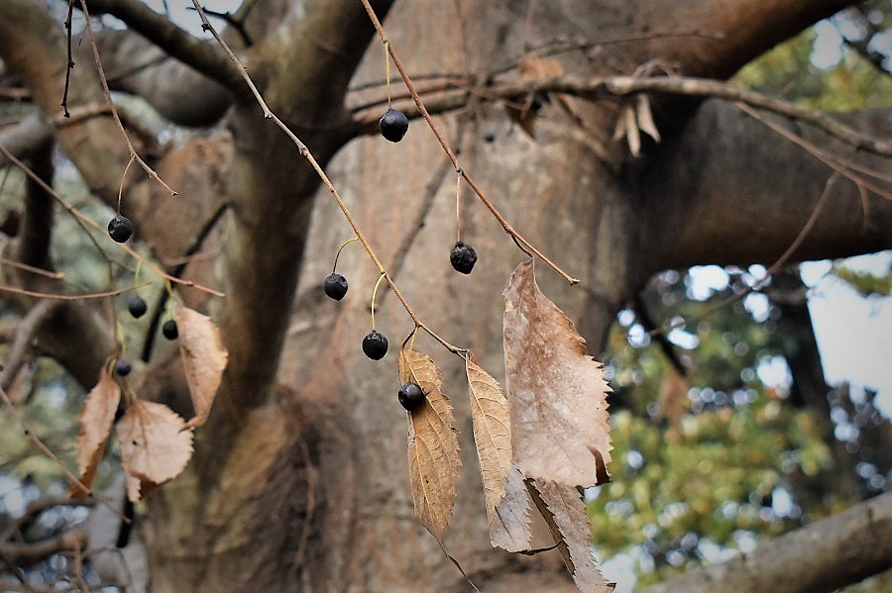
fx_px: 1709
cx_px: 446
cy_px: 296
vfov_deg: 19.7
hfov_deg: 29.3
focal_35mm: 69
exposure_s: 1/250
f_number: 8
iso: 400
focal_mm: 46
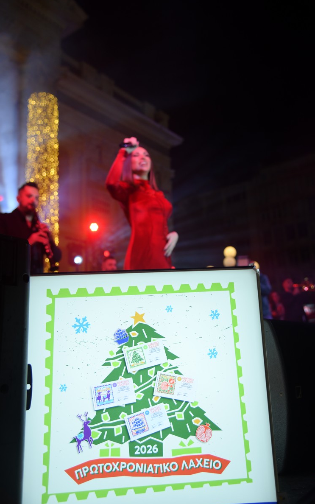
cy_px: 251
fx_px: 481
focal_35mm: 35
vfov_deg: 55.3
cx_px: 169
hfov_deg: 36.3
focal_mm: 34
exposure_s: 1/320
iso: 640
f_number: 4
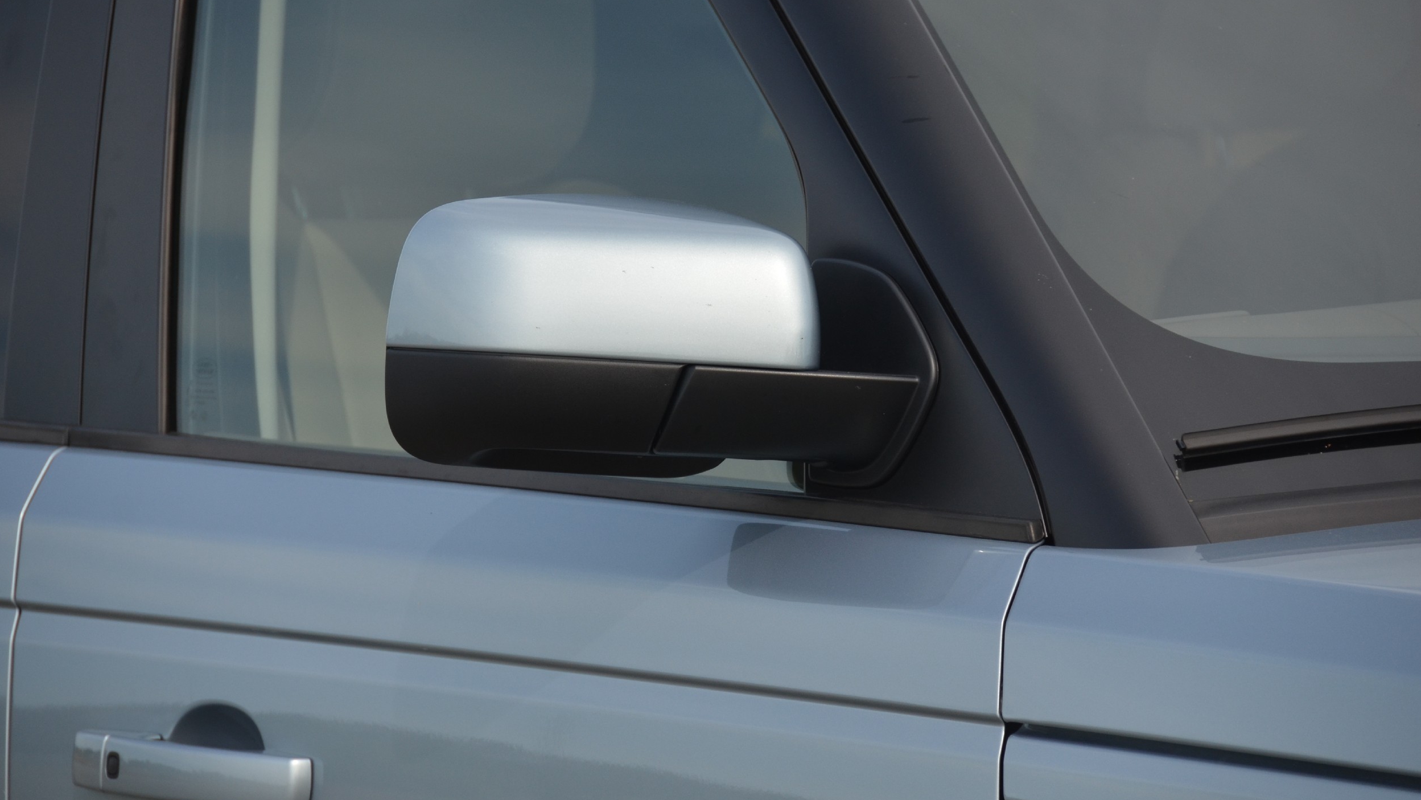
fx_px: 11832
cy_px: 357
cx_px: 710
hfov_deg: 6.9
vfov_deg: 3.9
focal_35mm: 314
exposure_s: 1/1600
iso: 400
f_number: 5.6
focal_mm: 200
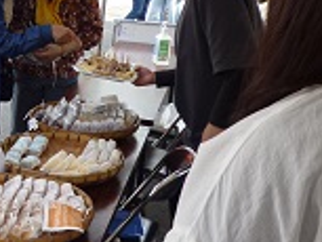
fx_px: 624
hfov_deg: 27.1
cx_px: -11
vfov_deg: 22.0
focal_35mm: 67
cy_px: 109
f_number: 2.8
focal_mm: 4.4
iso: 80
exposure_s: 1/100
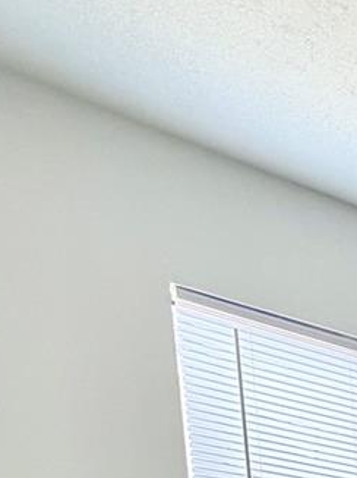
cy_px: 905
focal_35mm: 66
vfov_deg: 19.7
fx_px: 909
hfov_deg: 15.7
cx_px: 780
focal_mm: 2.22
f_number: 2.2
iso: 200
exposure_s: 1/121
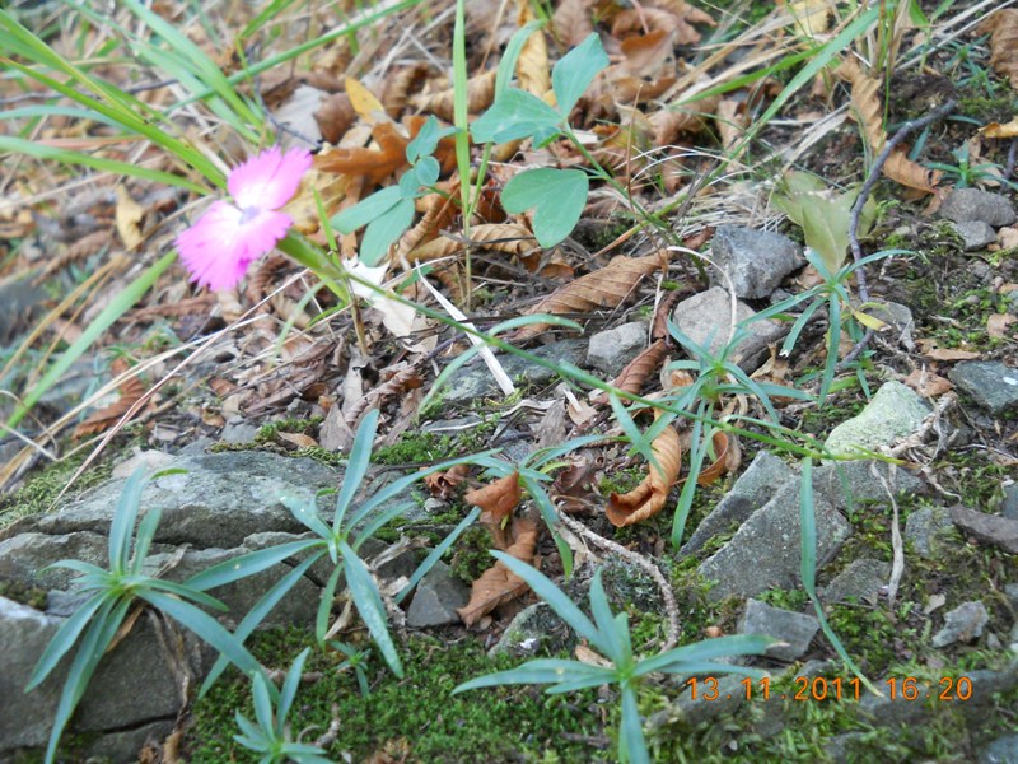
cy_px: 382
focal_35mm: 41
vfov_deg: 35.1
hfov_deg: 45.8
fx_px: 1206
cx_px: 509
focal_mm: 6.72
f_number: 3.1
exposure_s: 1/30
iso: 250
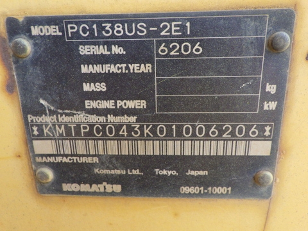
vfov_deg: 41.8
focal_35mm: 34
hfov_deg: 54.0
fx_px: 303
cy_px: 116
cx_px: 154
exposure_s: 1/60
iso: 125
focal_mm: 6.1
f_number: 3.8
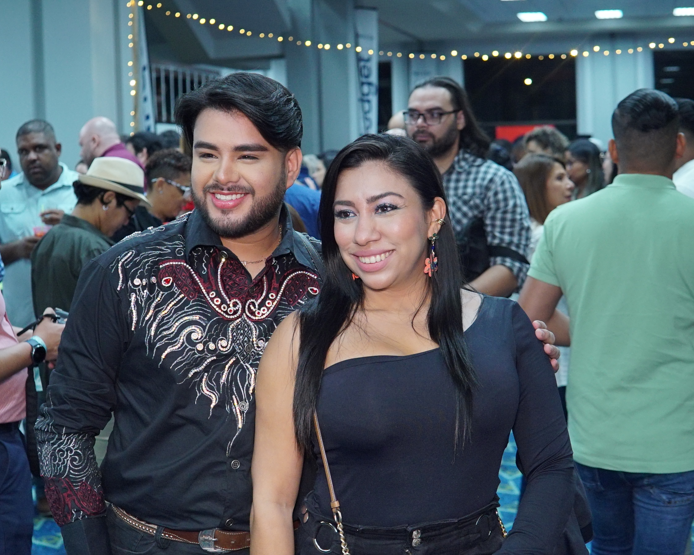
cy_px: 273
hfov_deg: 35.8
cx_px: 271
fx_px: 1068
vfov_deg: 29.1
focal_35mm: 52
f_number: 3.5
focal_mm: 30
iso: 1600
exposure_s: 1/100
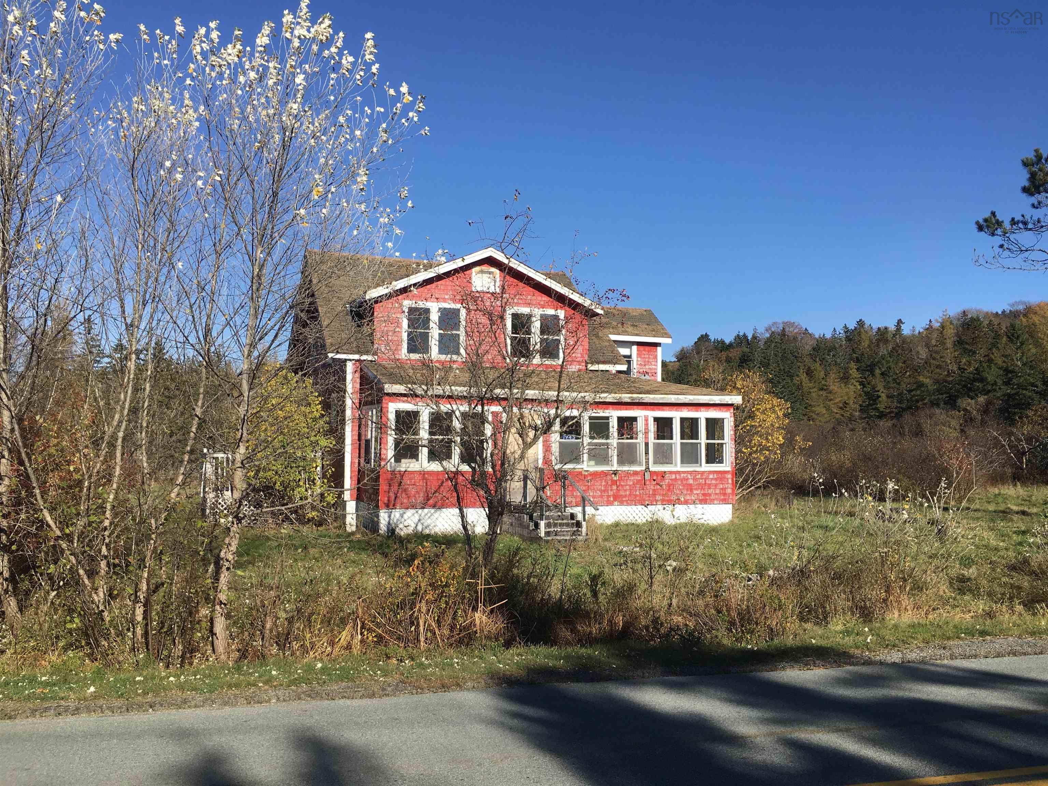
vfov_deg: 48.2
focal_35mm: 29
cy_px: 393
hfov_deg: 61.7
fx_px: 878
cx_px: 524
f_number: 2.2
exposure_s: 1/1748
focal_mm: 4.15
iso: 25
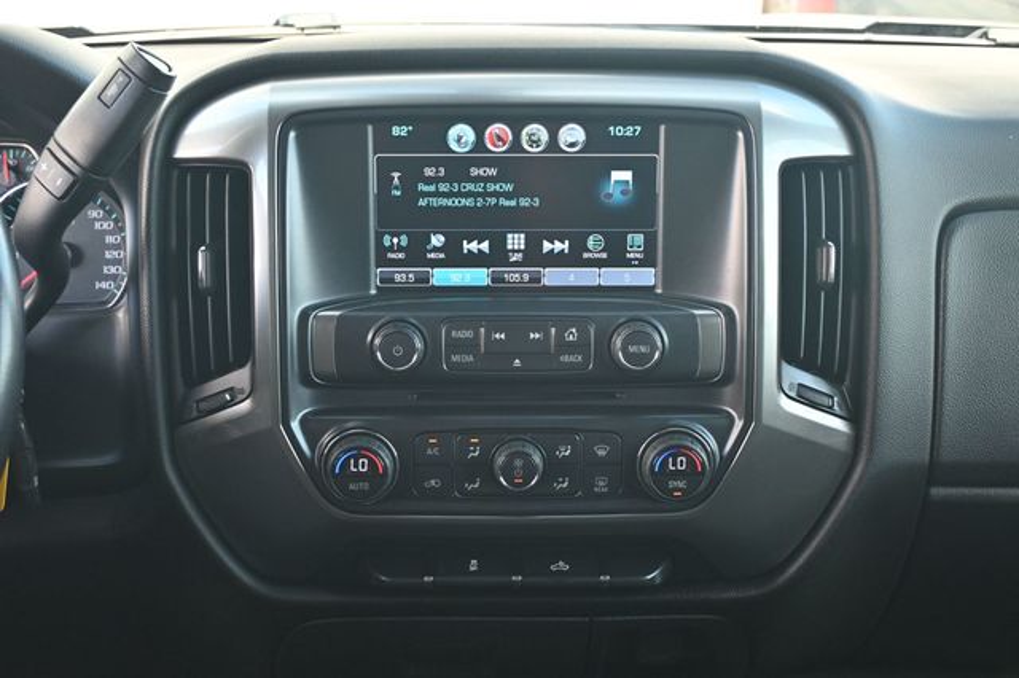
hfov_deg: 40.6
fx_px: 1379
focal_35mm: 49
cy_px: 339
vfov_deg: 27.6
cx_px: 510
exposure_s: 1/125
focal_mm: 32.5
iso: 640
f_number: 5
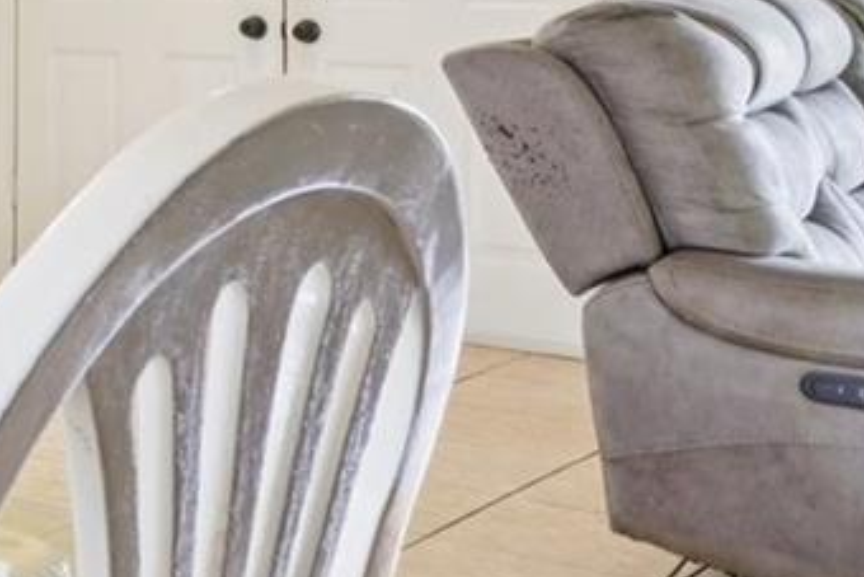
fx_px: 1921
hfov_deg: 16.7
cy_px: -86
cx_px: -994
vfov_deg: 16.5
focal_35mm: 80
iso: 400
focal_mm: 17
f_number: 9
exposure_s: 1/10
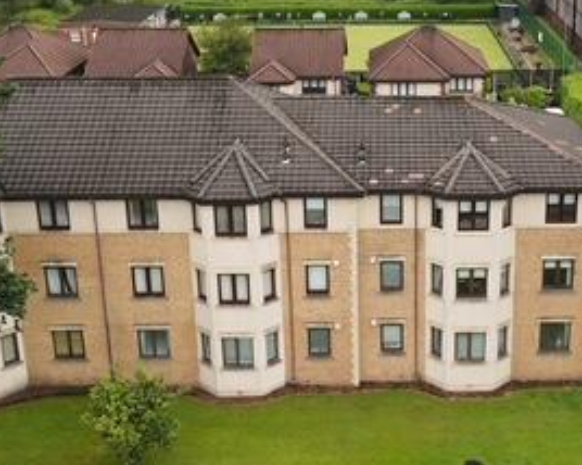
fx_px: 964
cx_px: 423
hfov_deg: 33.1
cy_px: 222
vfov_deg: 27.1
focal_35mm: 56
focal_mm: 4.5
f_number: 2.8
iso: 100
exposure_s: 1/120
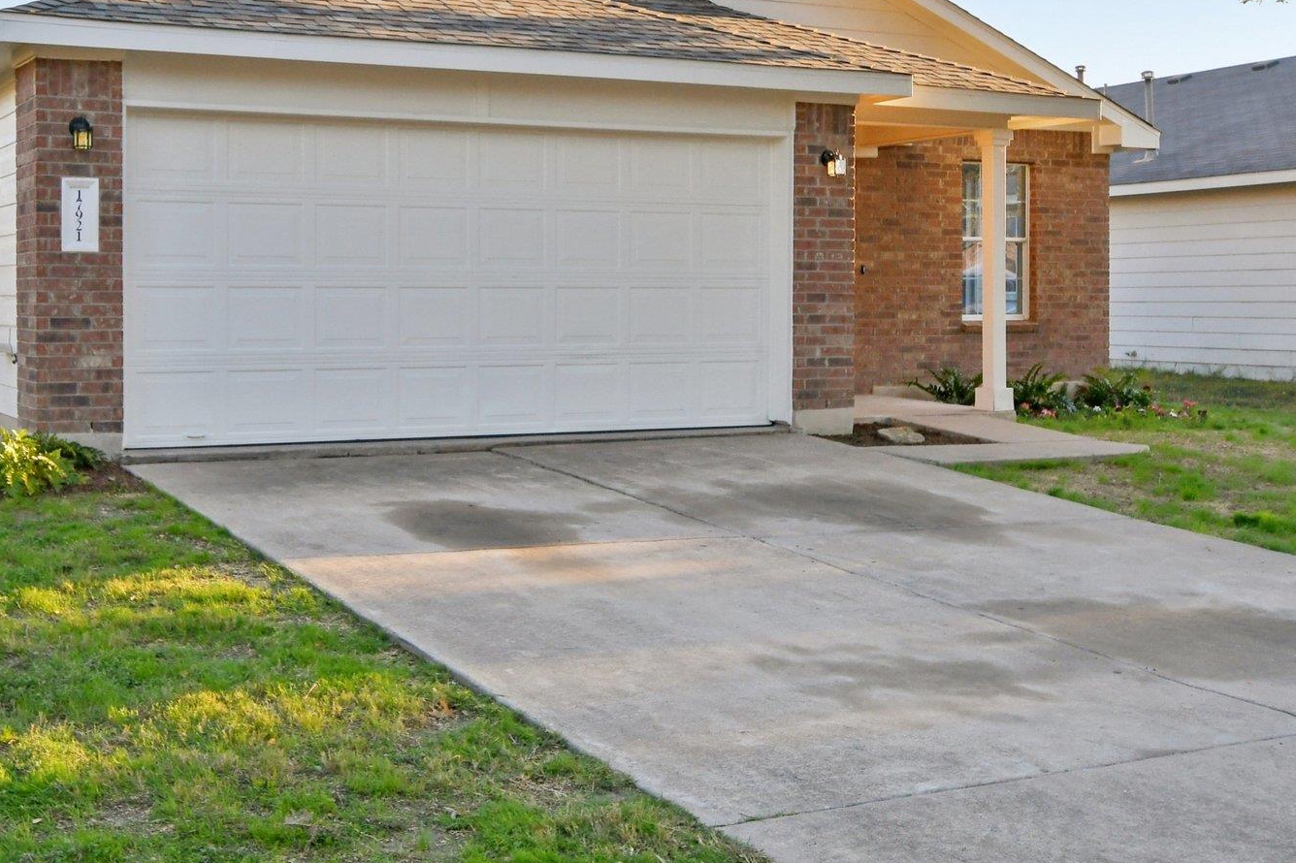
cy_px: 218
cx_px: 461
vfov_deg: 28.8
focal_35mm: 46
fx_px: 1655
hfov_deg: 42.3
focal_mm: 20
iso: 400
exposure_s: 1/400
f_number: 8
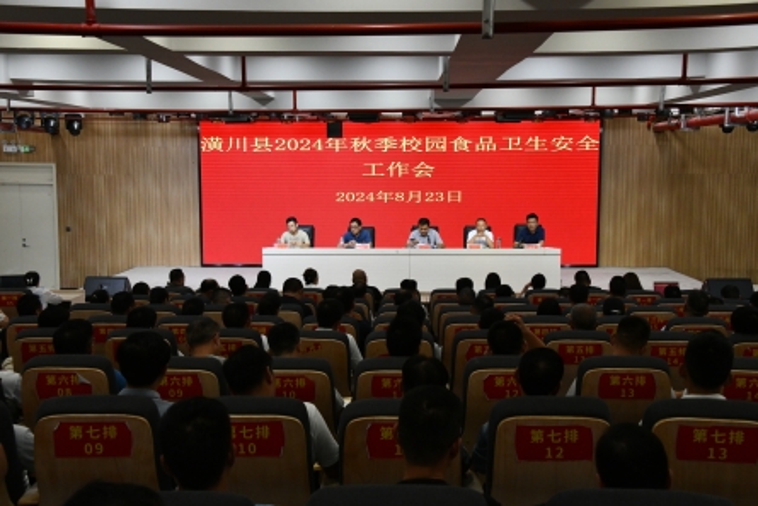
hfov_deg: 44.5
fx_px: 927
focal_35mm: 44
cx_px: 379
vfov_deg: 30.5
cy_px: 253
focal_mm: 44
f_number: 9
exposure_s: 1/200
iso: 4000
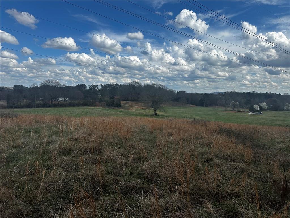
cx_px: 145
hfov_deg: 71.6
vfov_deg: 56.8
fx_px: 201
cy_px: 109
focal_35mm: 24
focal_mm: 6.86
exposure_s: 1/5525
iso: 80
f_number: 1.78
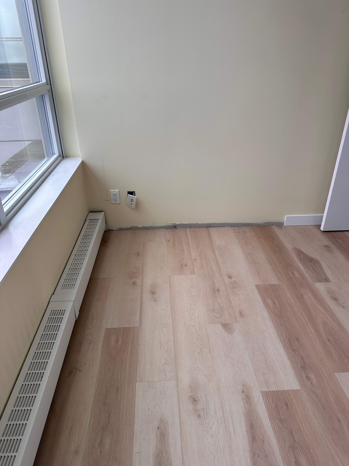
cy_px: 233
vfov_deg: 71.6
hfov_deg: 56.8
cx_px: 174
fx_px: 323
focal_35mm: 24
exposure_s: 1/290
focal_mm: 6.86
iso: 80
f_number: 1.78
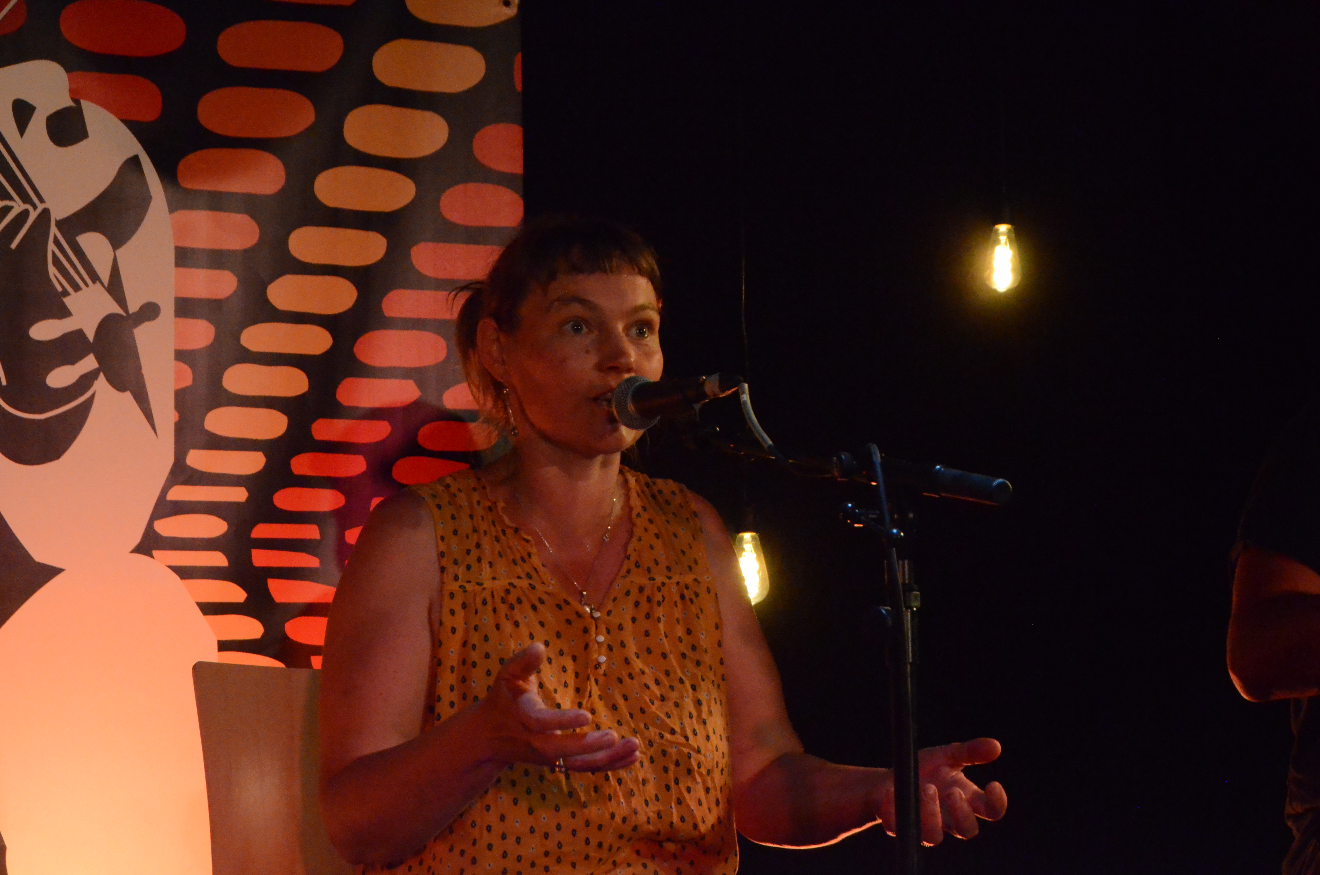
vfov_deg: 17.4
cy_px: 438
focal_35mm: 78
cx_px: 660
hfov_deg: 26.0
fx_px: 2854
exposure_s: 1/500
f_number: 11
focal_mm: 52
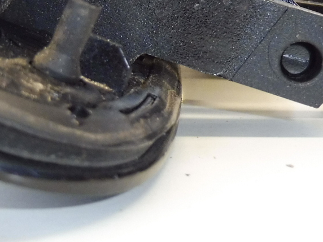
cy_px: 1
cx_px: 151
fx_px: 802
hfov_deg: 22.8
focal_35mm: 86
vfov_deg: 16.8
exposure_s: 1/60
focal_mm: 4.3
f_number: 3.5
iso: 200
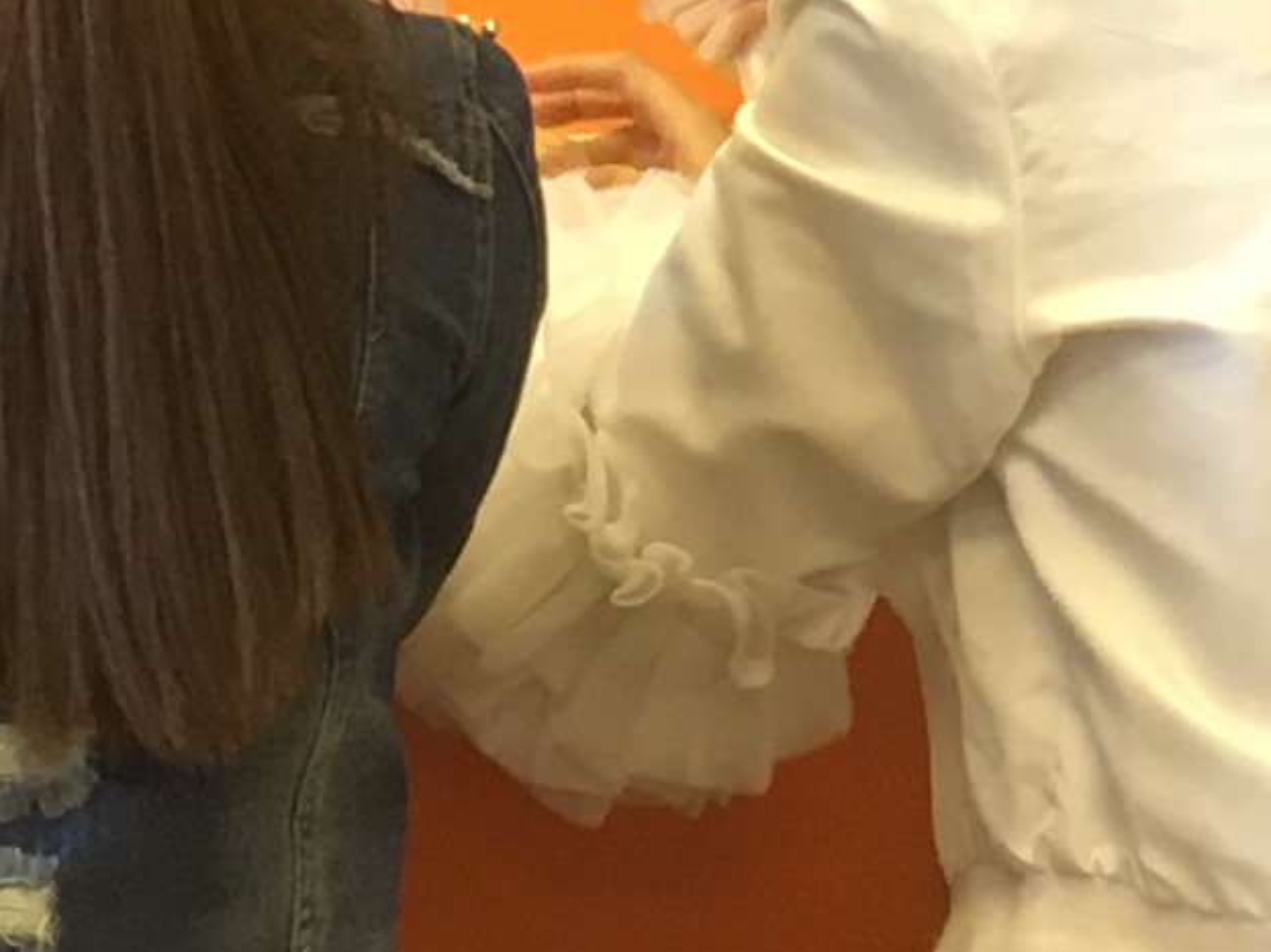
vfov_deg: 7.7
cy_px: -525
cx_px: 1042
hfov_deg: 10.5
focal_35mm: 188
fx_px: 6900
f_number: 2.2
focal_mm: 4.15
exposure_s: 1/33
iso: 50
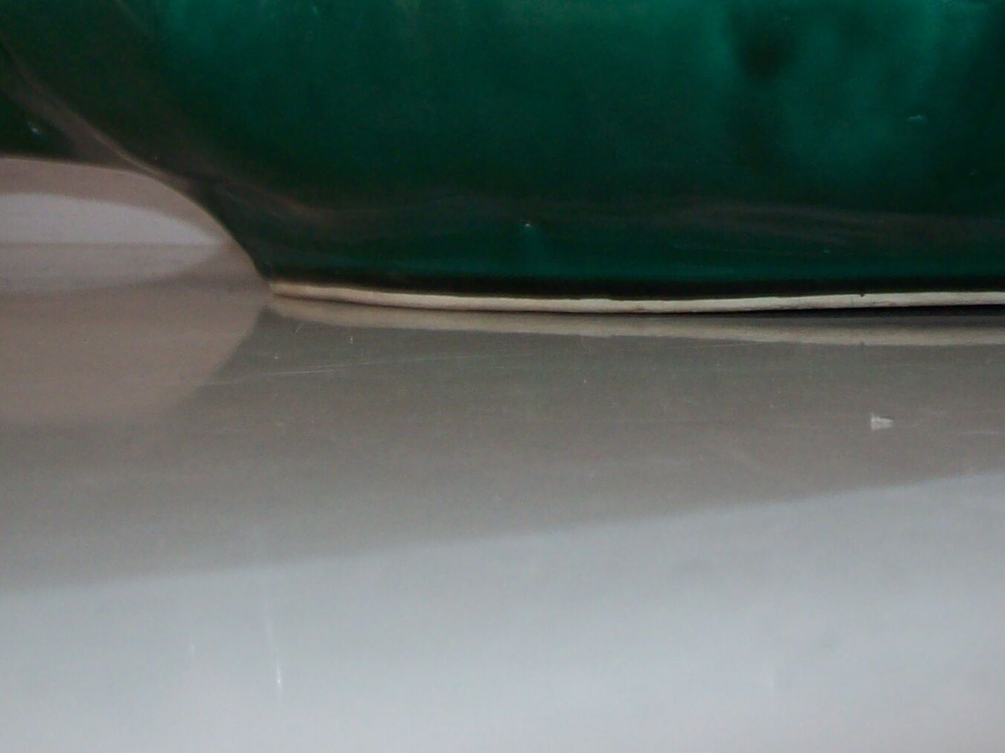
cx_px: 822
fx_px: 2206
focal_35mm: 76
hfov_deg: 25.2
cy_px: 127
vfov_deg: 19.1
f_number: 2.7
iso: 80
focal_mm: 6
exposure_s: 1/64
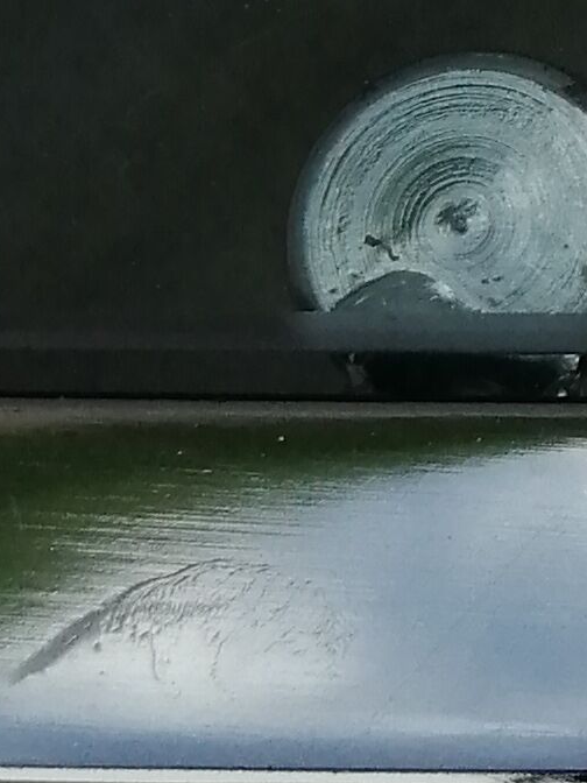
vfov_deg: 11.7
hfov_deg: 8.2
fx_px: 3640
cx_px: 1548
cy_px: -457
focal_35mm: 161
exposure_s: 1/2020
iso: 50
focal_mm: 3.46
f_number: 1.8
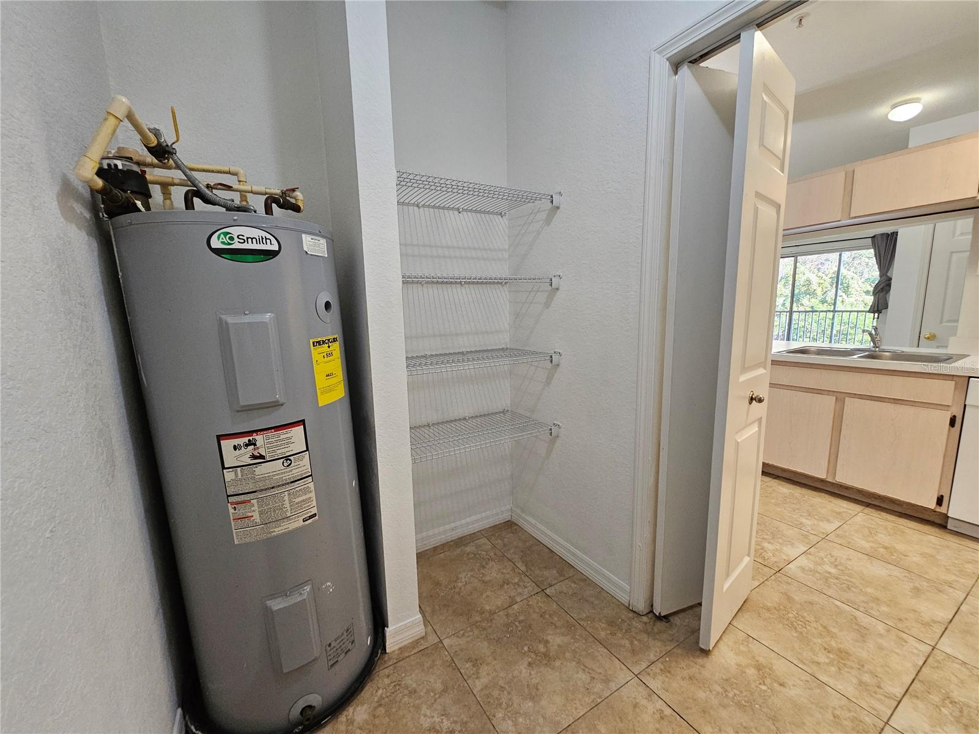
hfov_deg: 106.2
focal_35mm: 13
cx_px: 490
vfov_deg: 89.9
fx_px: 368
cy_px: 367
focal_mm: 2.2
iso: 320
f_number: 2.2
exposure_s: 1/60
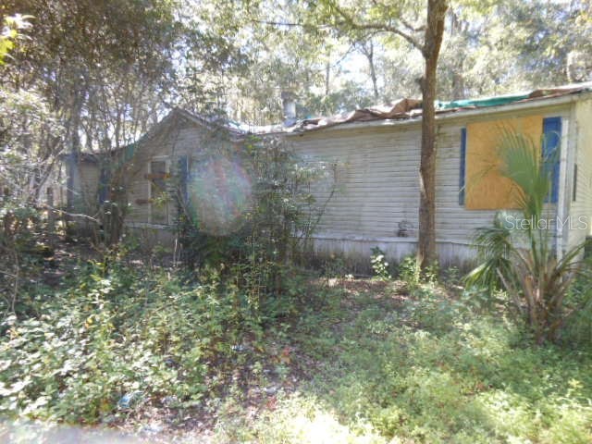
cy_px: 222
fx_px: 428
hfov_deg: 69.4
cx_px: 296
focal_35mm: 25
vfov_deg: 54.9
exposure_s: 1/40
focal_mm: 4.5
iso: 80
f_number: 3.2
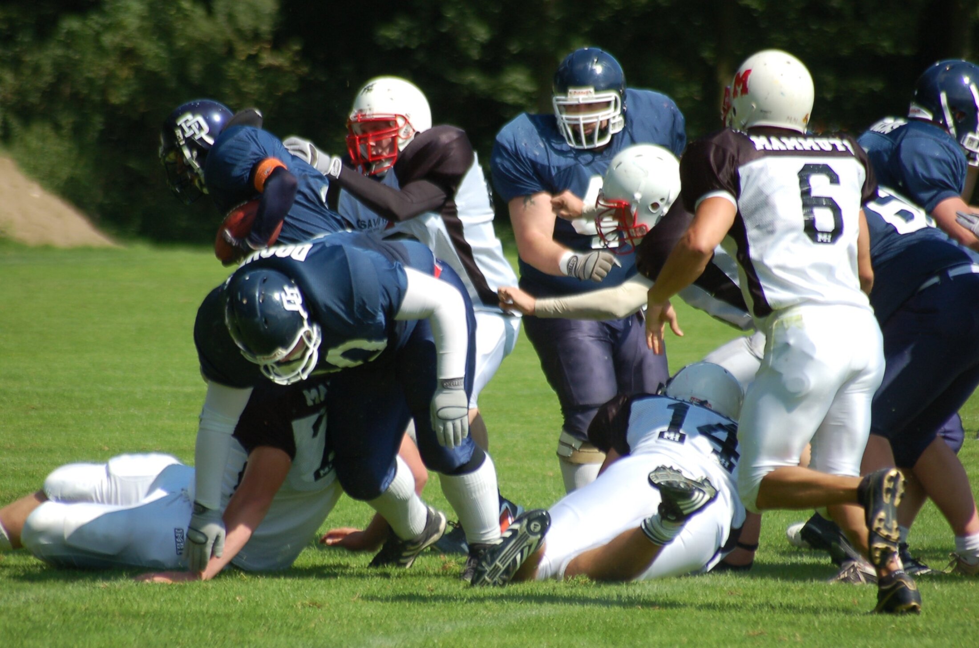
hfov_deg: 4.6
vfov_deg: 3.0
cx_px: 490
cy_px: 324
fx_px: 12214
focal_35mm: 450
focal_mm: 300
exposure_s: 1/1000
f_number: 5.6
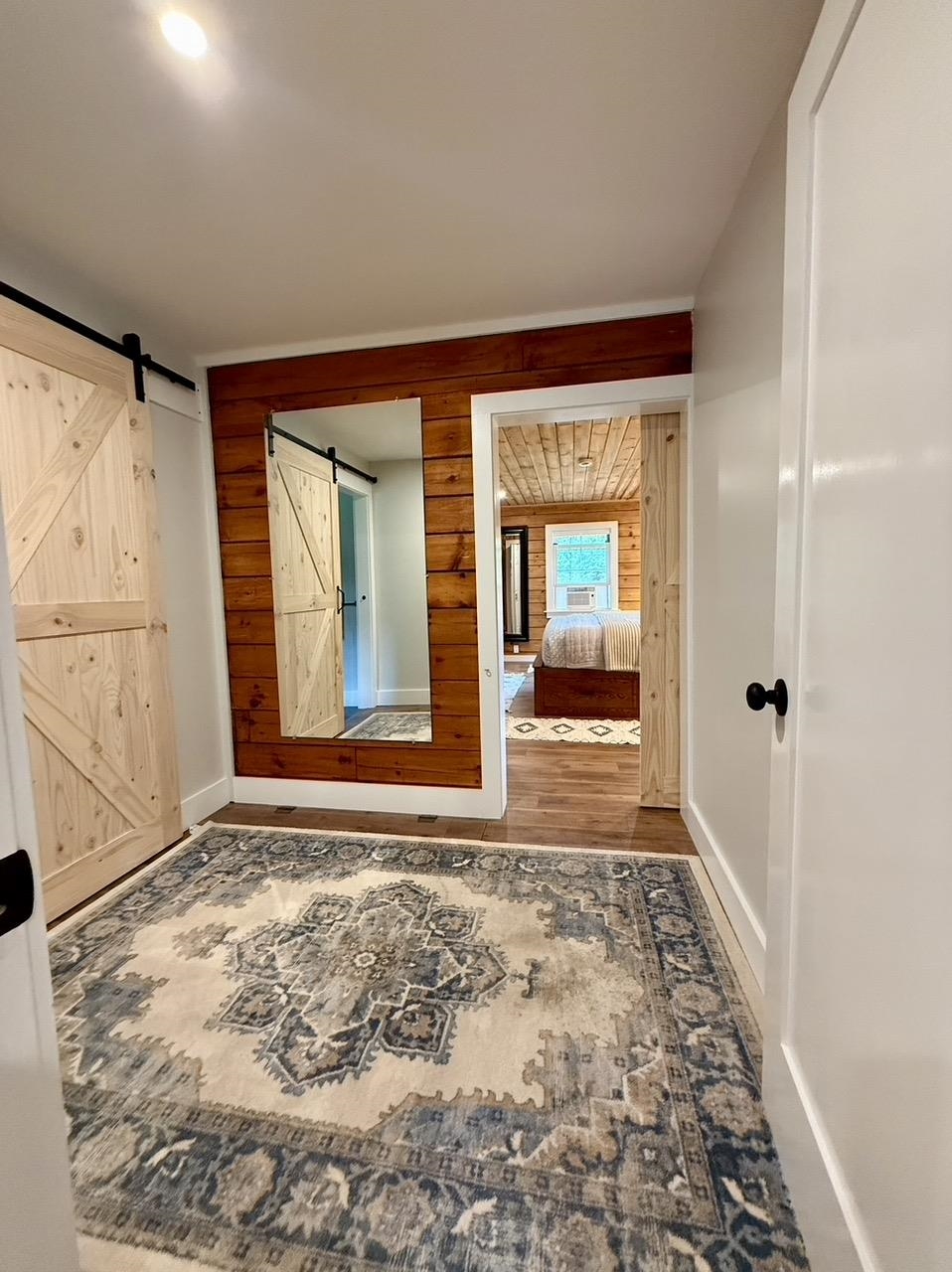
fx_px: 514
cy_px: 636
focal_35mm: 14
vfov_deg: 102.1
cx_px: 476
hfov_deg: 85.6
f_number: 2.2
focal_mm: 2.22
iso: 640
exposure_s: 1/60
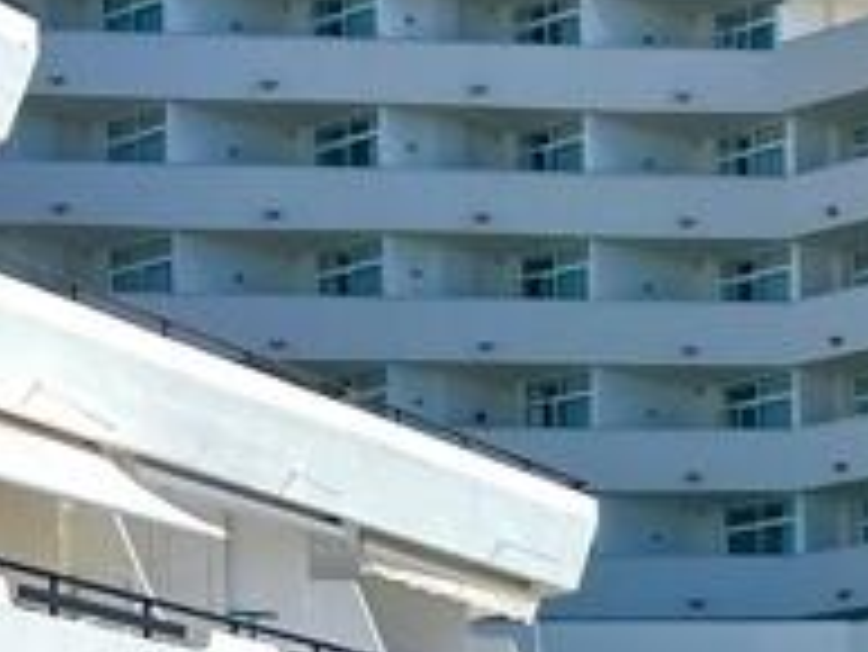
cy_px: 1129
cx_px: 2006
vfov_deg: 10.2
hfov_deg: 11.9
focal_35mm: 138
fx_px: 3463
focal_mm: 5.7
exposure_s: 1/8696
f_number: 1.5
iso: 50
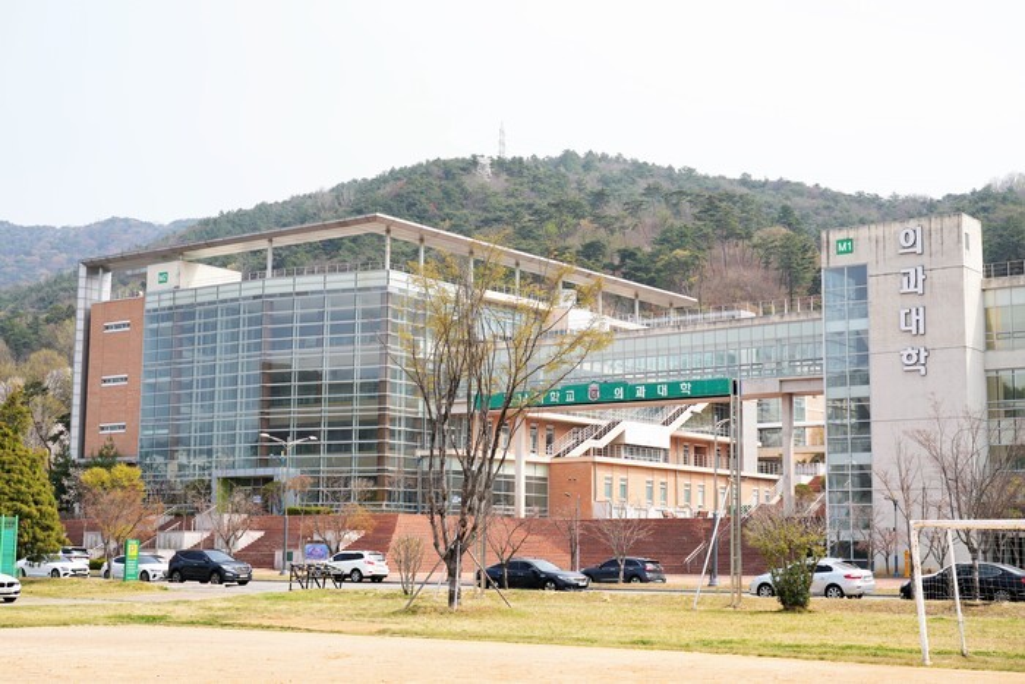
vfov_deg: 25.5
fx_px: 1509
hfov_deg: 37.5
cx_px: 512
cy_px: 342
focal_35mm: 53
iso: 100
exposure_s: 1/250
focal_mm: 53
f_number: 7.1
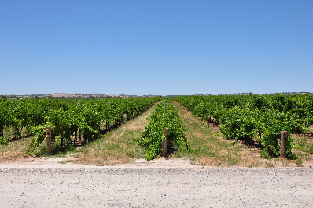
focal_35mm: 45
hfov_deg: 43.7
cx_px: 156
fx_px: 391
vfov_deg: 29.8
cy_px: 104
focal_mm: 30
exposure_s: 1/400
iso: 200
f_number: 11
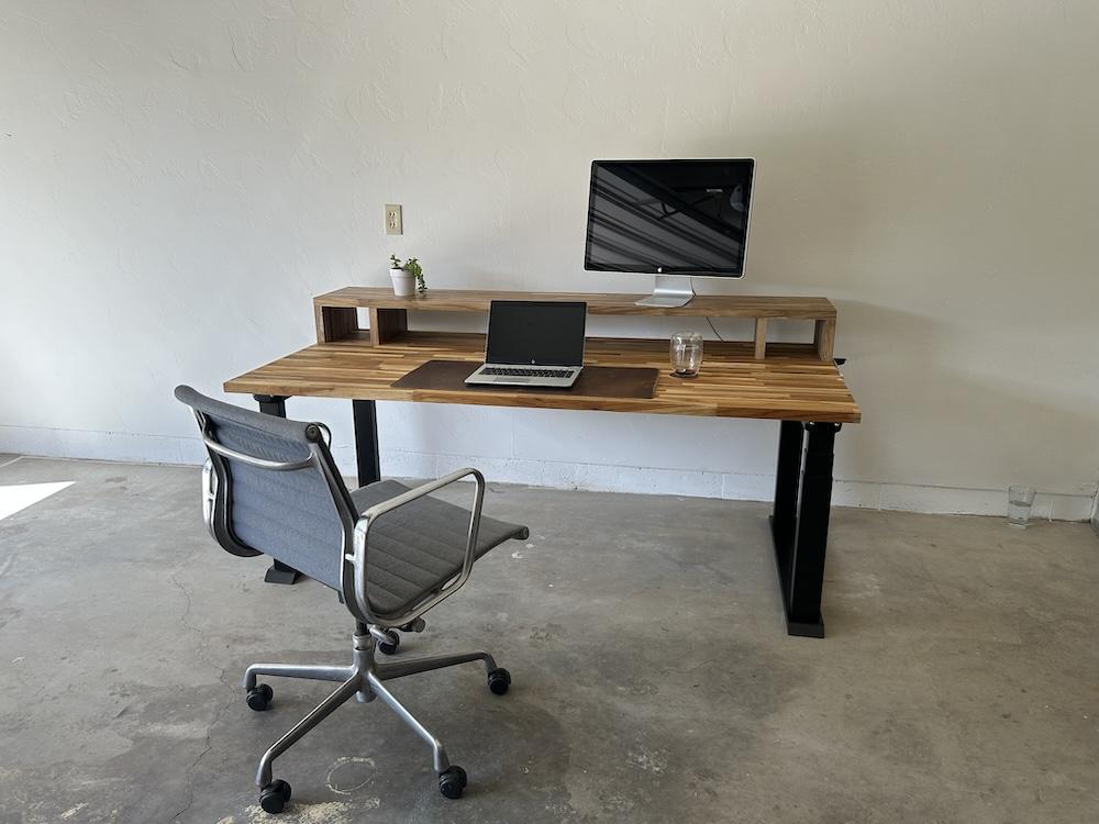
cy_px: 412
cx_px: 550
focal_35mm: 26
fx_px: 825
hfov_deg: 67.3
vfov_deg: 53.1
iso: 50
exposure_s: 1/323
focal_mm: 5.7
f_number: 1.5
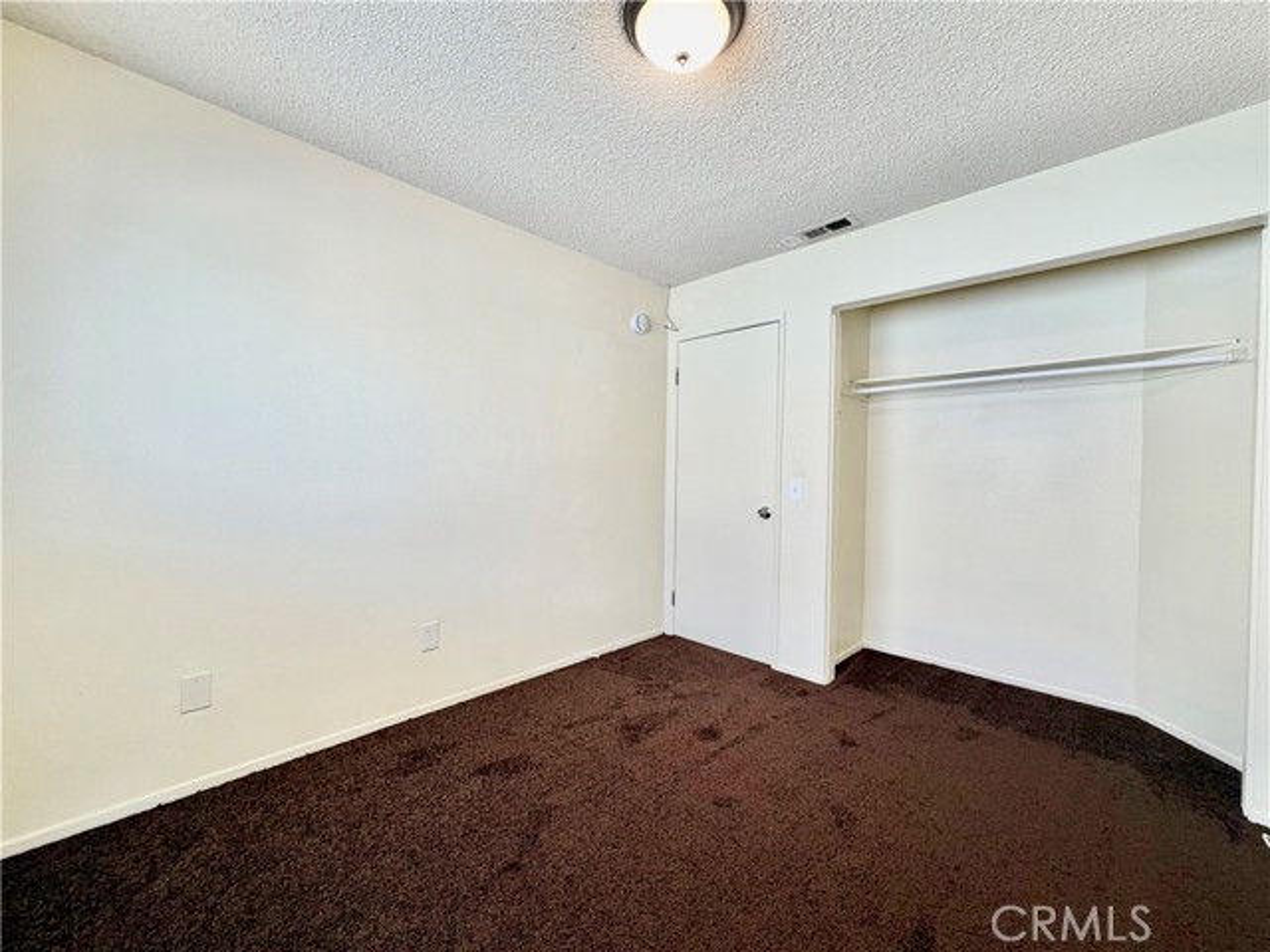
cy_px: 476
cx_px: 635
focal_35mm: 14
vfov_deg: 85.7
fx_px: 514
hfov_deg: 102.1
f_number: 2.2
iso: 100
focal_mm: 2.22
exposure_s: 1/120
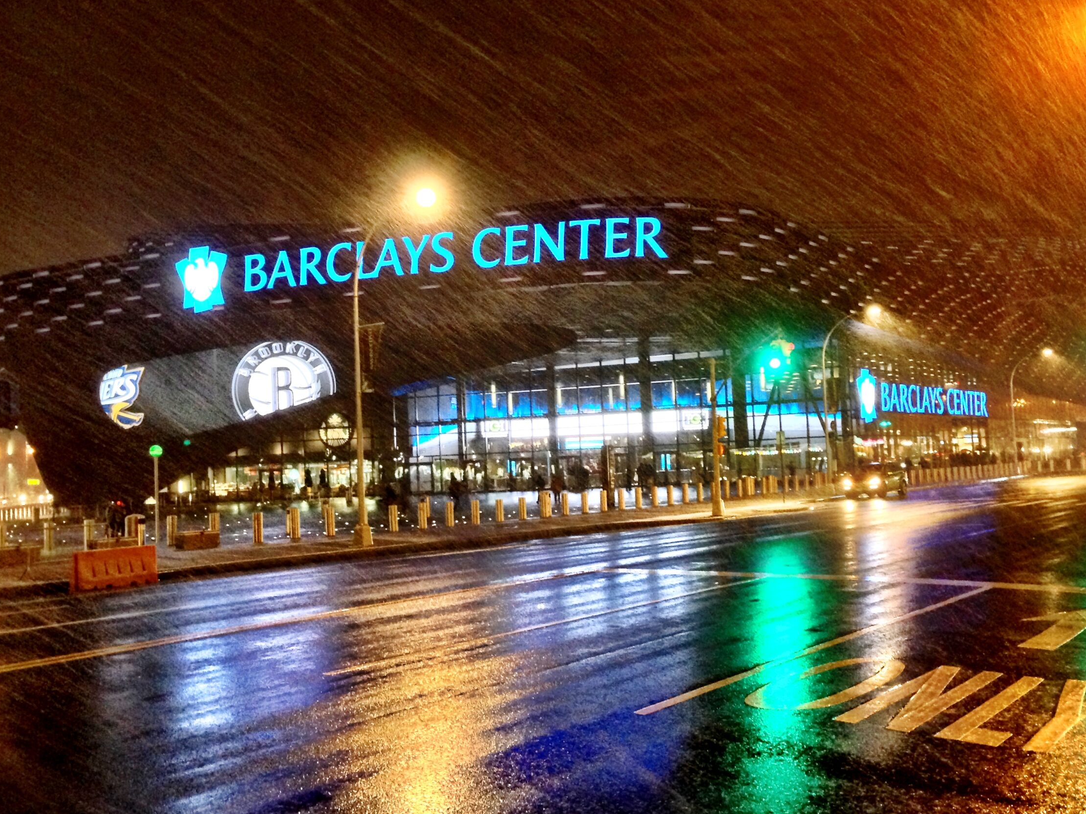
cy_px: 411
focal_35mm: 38
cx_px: 524
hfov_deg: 49.0
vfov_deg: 37.7
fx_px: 1192
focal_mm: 4.13
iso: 500
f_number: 2.4
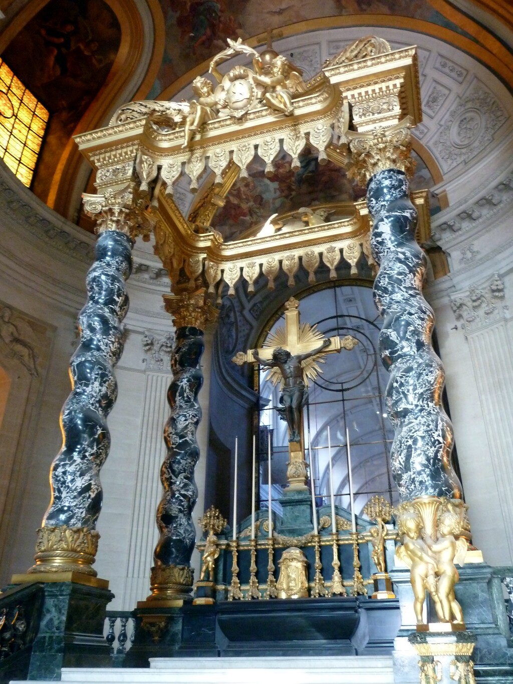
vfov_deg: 61.7
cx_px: 256
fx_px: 573
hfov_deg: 48.2
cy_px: 342
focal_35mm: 29
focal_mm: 4.7
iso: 400
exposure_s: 1/25
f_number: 3.4
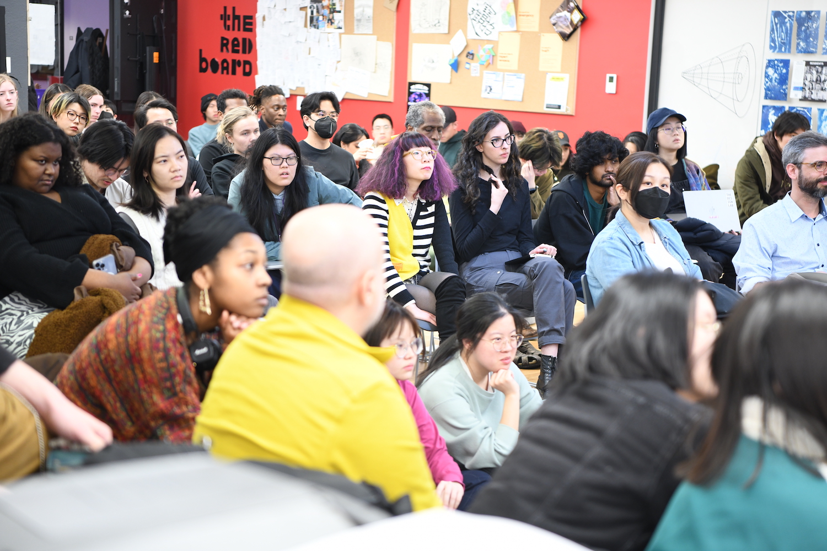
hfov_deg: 28.8
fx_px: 1608
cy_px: 276
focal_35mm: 70
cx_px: 414
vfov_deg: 19.5
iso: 1000
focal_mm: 70
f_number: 2.8
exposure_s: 1/60
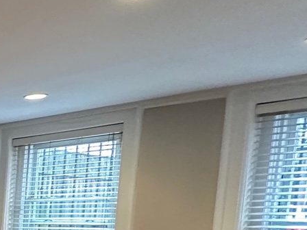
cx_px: -305
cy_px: 269
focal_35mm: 63
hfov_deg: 19.0
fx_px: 559
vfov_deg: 21.7
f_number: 2.2
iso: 400
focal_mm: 2.22
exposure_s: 1/60
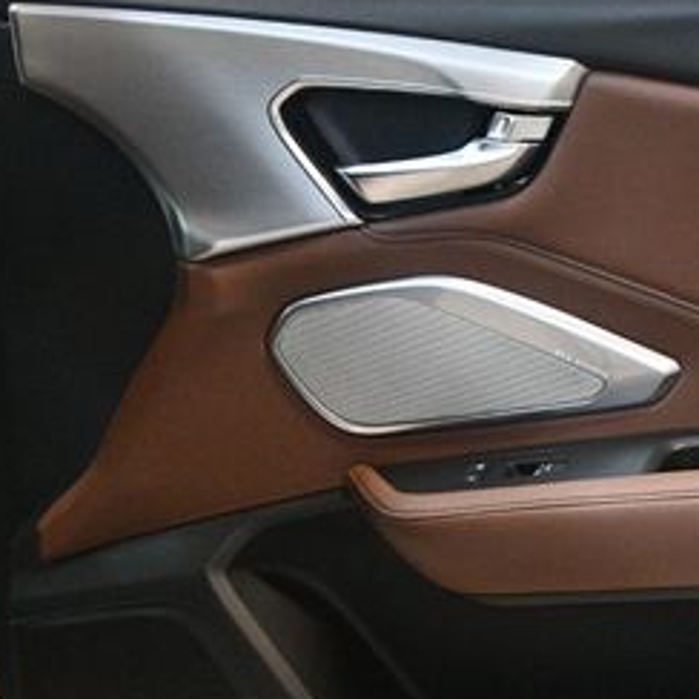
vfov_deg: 19.5
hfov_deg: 19.2
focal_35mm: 89
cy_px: 413
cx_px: 625
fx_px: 2033
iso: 3200
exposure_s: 1/100
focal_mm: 27
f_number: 4
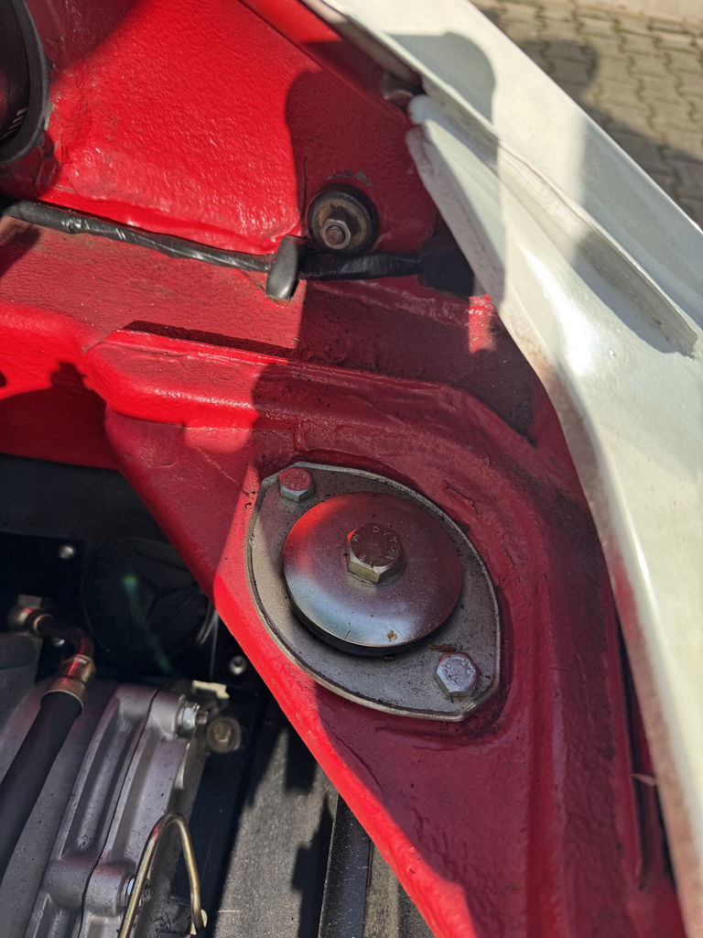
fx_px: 650
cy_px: 469
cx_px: 352
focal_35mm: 24
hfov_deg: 56.8
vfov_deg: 71.6
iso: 80
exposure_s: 1/888
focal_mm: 6.76
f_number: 1.78
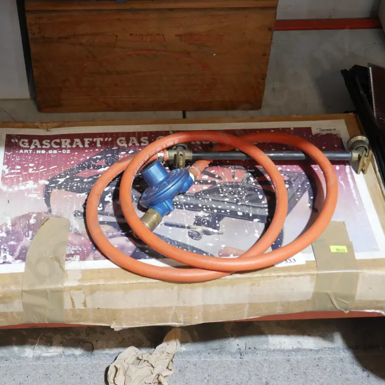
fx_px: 755
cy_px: 191
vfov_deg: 28.6
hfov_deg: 28.5
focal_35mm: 60
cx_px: 146
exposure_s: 1/60
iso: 1250
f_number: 5.3
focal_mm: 25
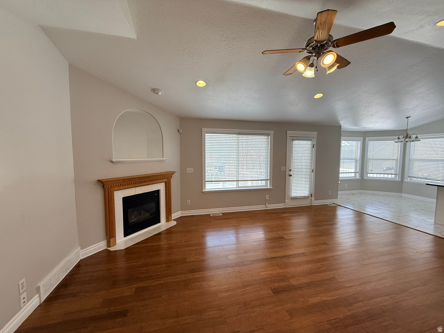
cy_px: 166
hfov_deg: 102.1
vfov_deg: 85.7
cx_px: 222
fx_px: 180
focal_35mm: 14
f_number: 2.2
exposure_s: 1/212
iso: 64
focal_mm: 2.22
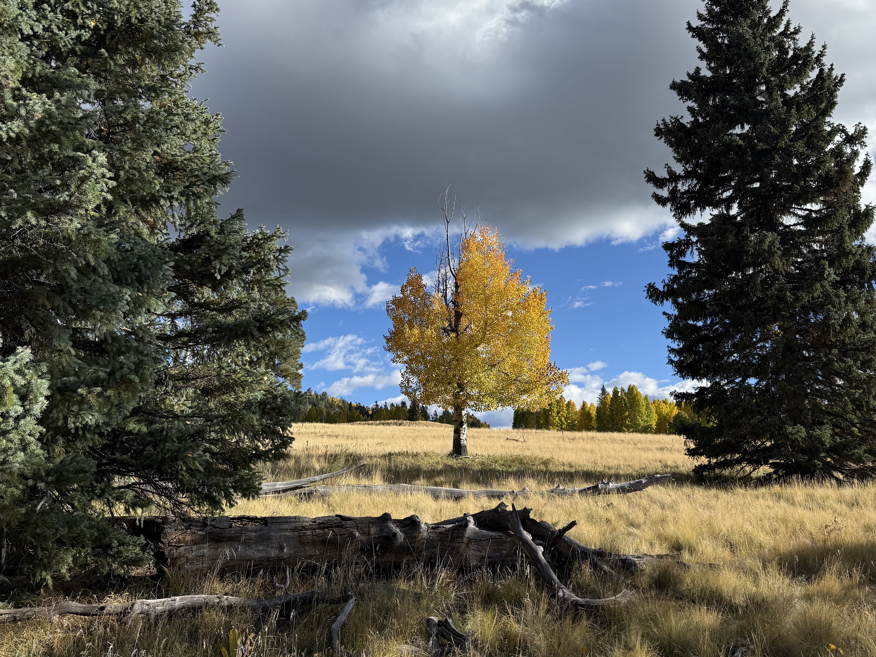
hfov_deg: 61.6
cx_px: 474
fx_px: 734
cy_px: 275
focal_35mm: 29
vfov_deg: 48.0
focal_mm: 6.76
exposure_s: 1/3953
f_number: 1.78
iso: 80
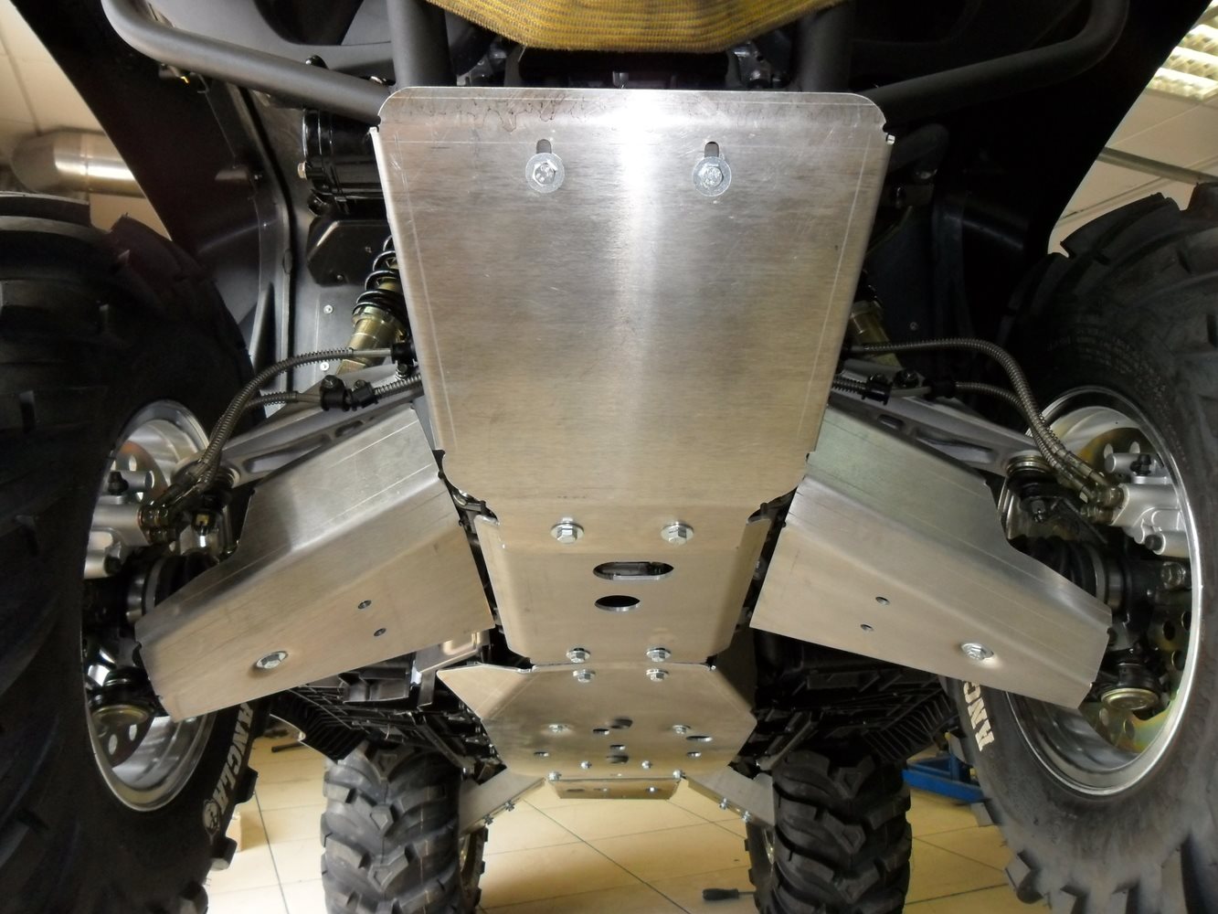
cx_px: 609
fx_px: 950
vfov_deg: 51.4
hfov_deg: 65.3
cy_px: 457
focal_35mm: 27
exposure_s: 1/45
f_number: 3.5
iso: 200
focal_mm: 4.9
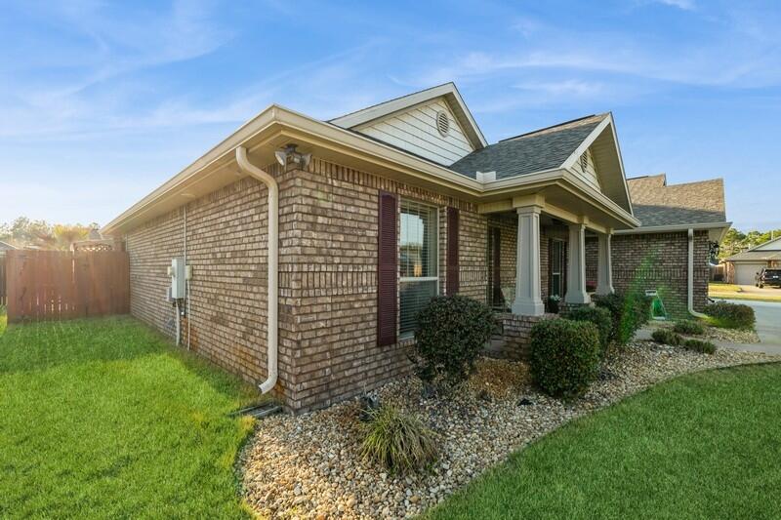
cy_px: 260
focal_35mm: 14
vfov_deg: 81.2
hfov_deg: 104.3
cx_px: 390
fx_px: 304
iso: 100
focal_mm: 14
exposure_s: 1/80
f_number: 8
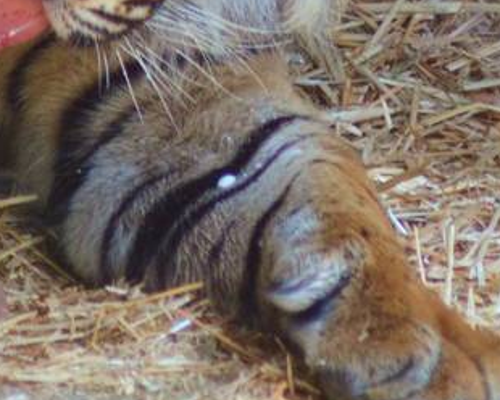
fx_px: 24683
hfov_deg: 1.2
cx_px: 248
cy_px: -156
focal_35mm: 1668
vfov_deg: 0.9
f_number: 5
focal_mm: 230
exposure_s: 1/500
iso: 1100
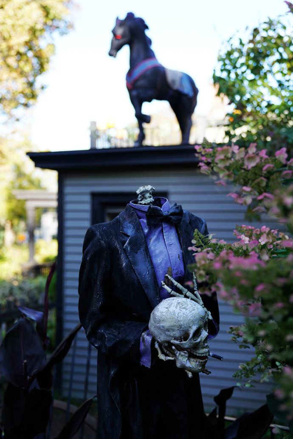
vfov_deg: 41.9
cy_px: 220
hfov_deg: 28.6
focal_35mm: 47
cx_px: 146
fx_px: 574
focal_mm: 47
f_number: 2.8
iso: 100
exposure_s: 1/200
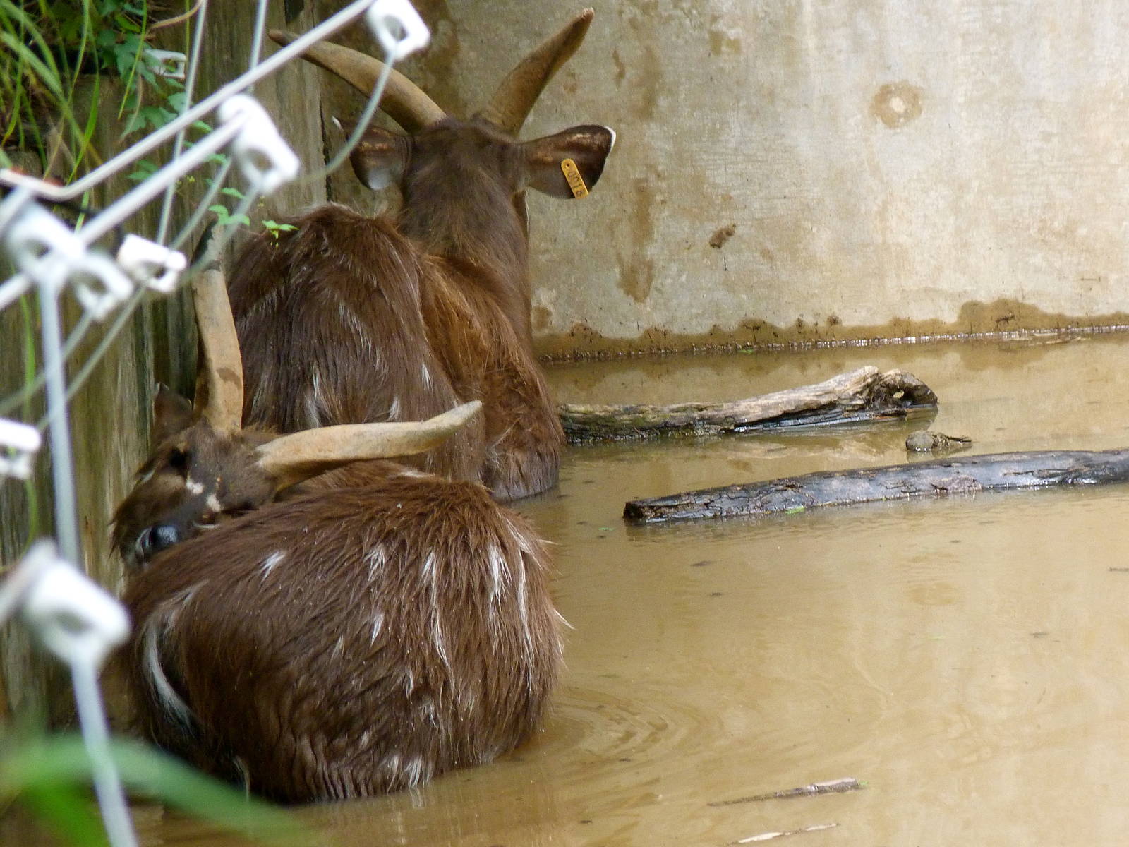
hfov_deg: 2.6
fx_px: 25081
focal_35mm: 769
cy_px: 424
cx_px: 564
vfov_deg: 1.9
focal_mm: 108
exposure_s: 1/125
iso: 320
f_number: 5.2
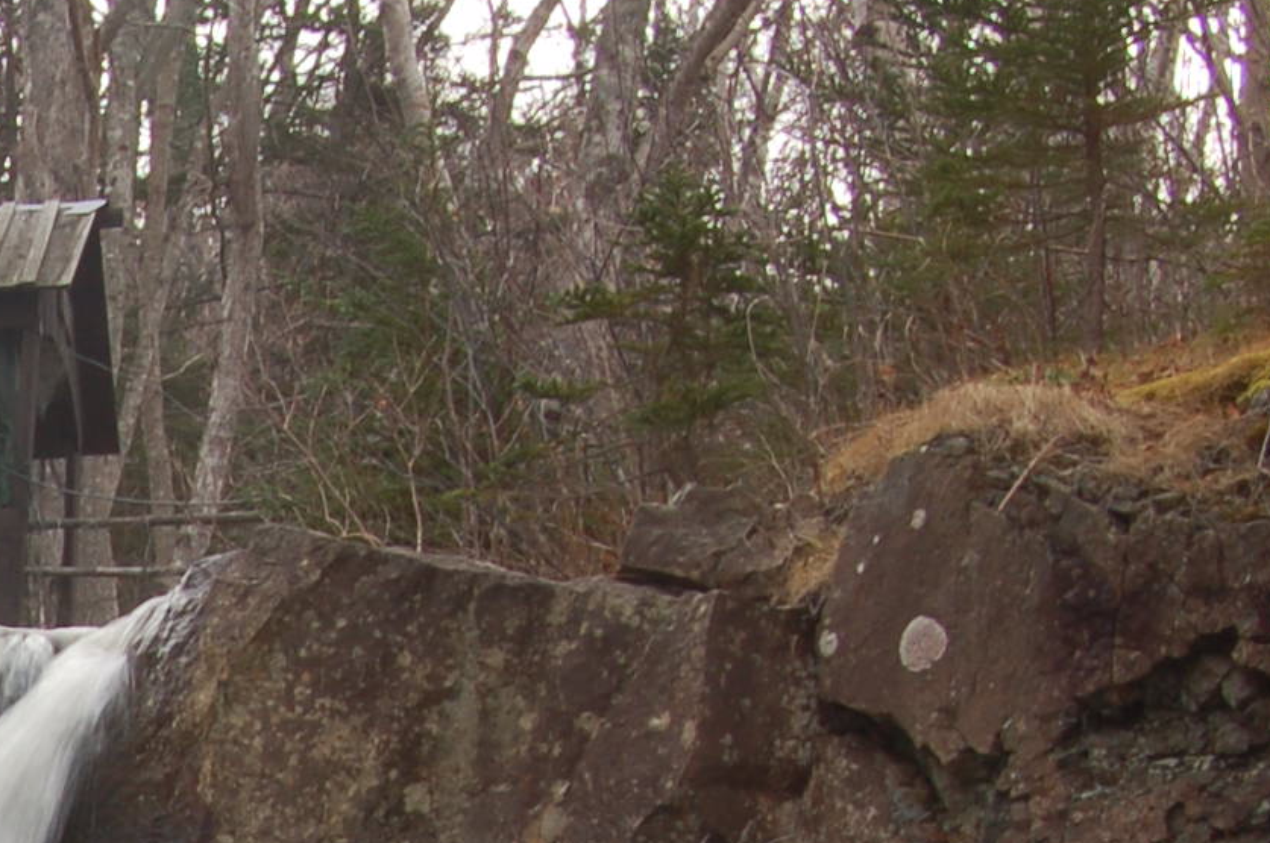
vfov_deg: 8.7
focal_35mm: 151
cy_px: 1445
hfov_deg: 12.5
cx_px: -944
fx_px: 5321
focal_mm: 28
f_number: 18
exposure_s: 1/15
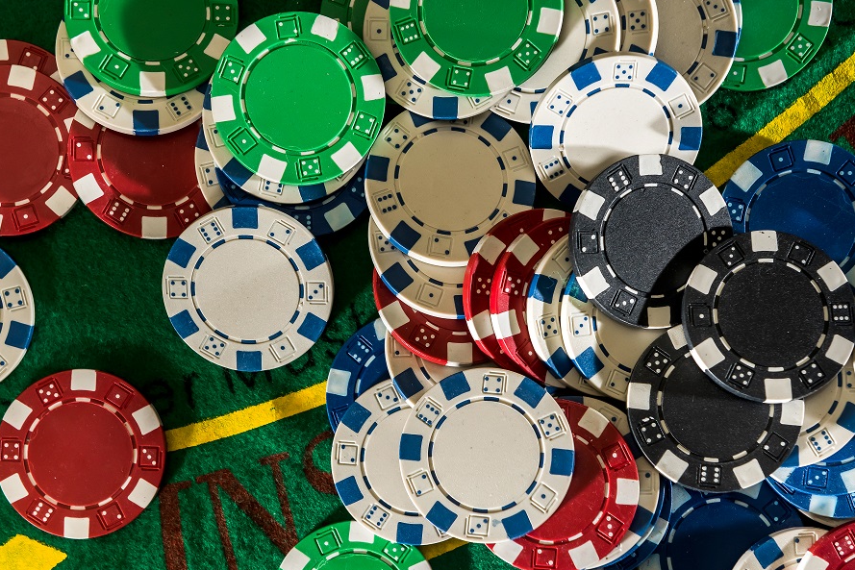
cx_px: 430
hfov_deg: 25.1
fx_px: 1924
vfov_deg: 16.9
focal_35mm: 81
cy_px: 323
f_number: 7.1
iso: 320
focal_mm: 60
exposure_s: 1/160
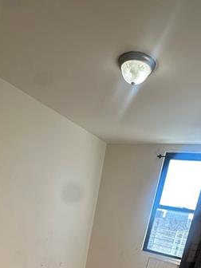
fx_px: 248
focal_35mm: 32
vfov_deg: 44.8
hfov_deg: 44.0
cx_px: 86
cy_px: 287
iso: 50
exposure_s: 1/120
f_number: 2.2
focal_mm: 2.22
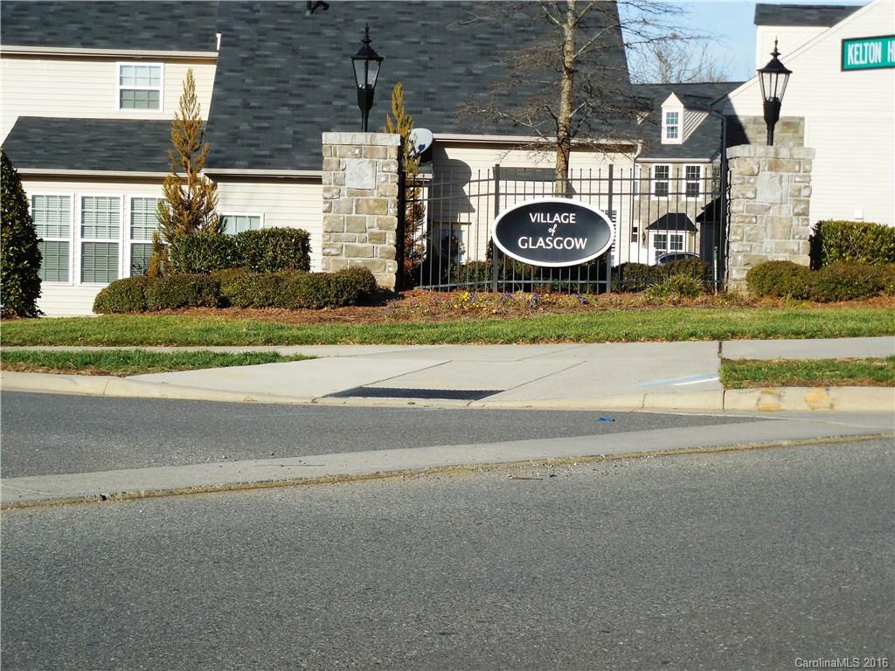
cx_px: 448
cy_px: 336
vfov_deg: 18.9
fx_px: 2017
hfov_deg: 25.0
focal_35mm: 78
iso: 125
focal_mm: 14.1
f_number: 4.5
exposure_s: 1/640
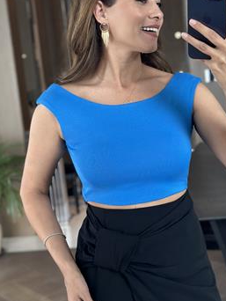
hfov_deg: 20.7
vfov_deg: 27.4
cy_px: 128
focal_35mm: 71
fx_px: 617
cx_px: 135
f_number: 1.78
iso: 200
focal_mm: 6.86
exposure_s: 1/60
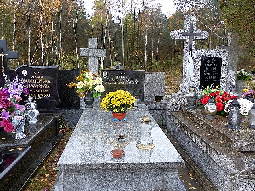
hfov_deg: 60.0
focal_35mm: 30
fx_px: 221
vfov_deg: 46.8
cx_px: 128
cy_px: 96
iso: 250
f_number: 2.8
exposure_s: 1/60
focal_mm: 5.4
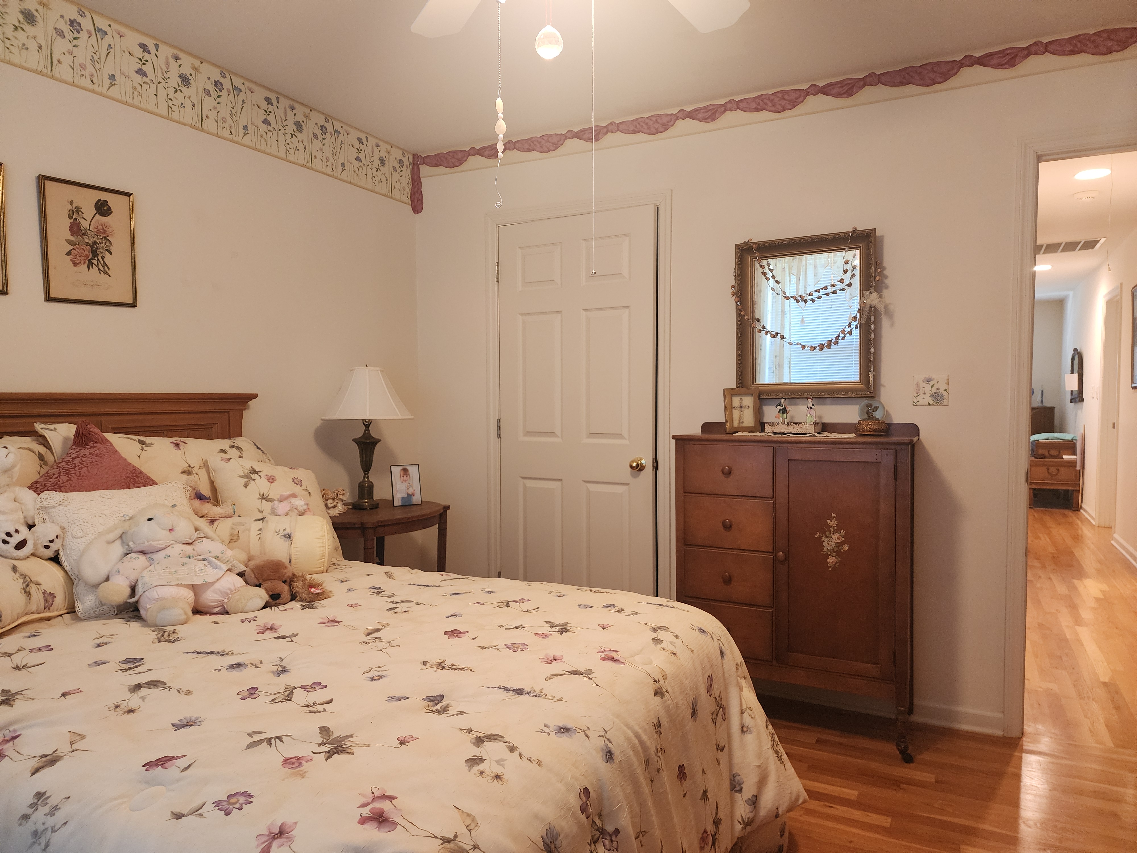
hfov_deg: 73.9
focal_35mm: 23
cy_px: 426
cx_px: 568
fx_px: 755
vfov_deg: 58.9
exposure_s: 1/120
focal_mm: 6.4
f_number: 1.8
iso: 640
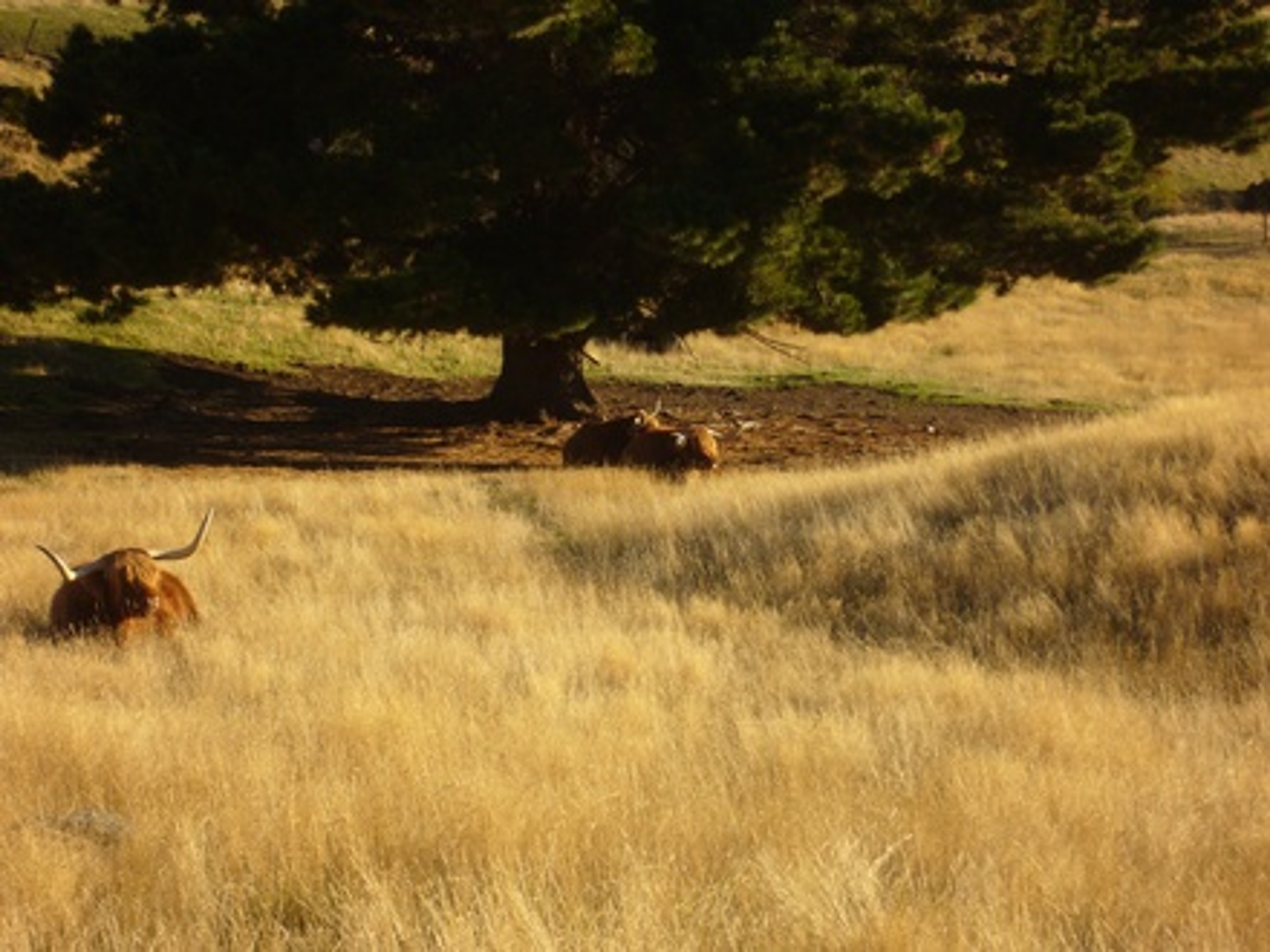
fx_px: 3852
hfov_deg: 18.7
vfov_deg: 14.1
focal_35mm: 105
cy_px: 476
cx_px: 635
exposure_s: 1/160
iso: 80
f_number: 5
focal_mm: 17.4
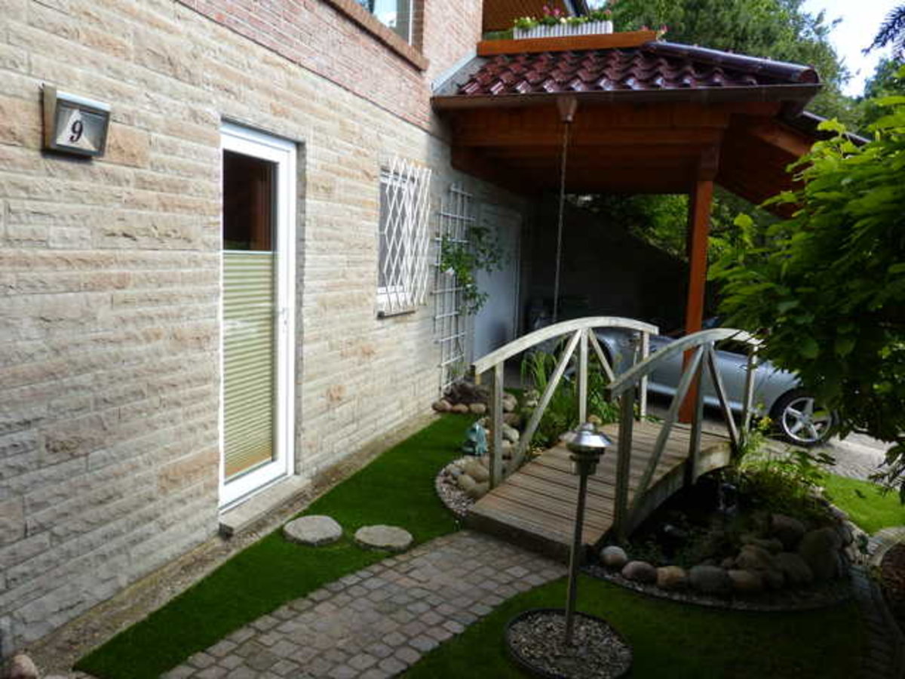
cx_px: 452
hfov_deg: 69.4
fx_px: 654
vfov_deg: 54.9
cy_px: 340
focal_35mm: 25
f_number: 4
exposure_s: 1/320
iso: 200
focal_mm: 4.5
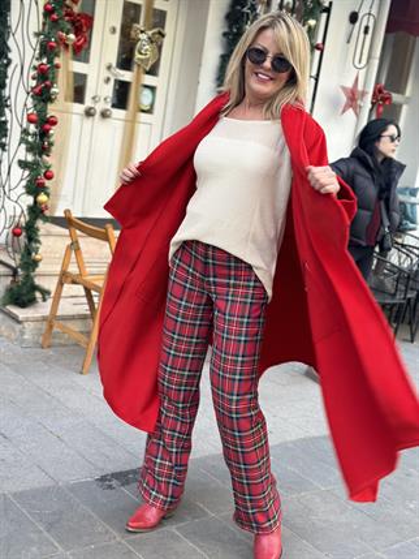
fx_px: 774
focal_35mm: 48
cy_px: 280
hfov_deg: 30.3
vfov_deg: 39.6
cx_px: 210
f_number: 1.78
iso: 100
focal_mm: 6.86
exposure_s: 1/137
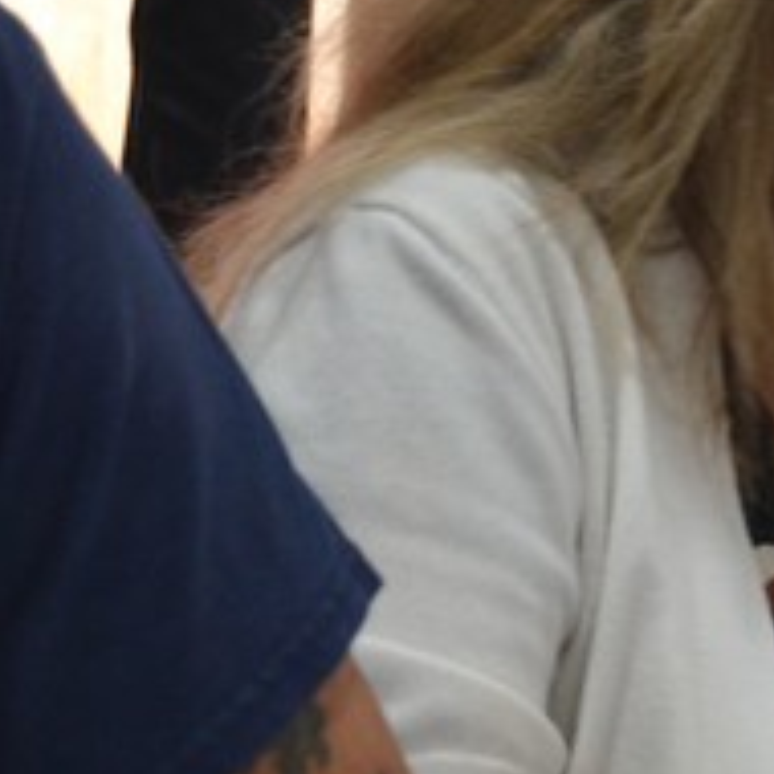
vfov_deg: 7.2
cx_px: 1100
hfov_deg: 7.1
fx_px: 6117
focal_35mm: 242
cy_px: 108
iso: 1000
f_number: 5.3
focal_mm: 45
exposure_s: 1/60
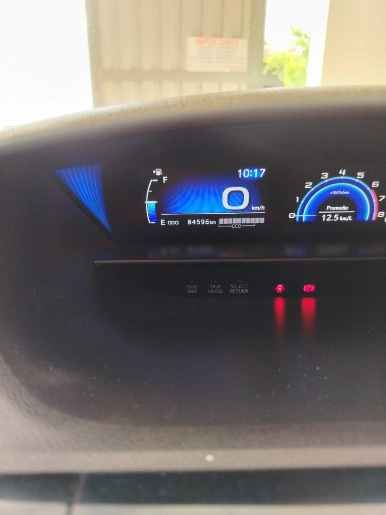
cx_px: 193
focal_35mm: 24
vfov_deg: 71.6
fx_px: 357
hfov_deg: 56.8
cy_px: 258
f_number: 1.75
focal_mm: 5.25
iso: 588
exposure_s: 1/33.3
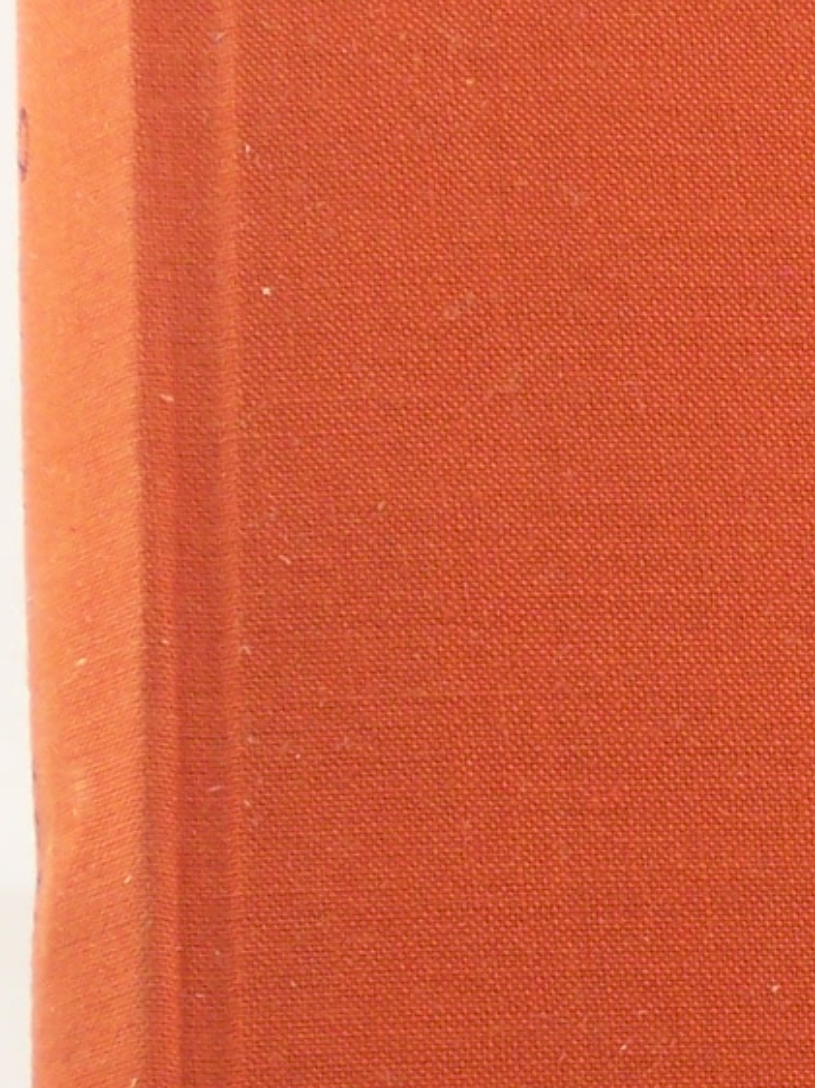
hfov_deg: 4.9
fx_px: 9393
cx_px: 1249
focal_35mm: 299
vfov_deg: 6.6
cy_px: 834
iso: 160
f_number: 4
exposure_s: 1/50
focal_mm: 13.6
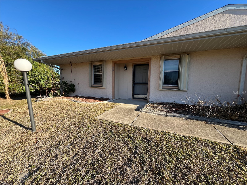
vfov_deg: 89.9
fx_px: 93
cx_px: 124
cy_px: 92
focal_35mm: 13
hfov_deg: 106.2
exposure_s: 1/494
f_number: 1.8
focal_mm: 1.57
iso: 32
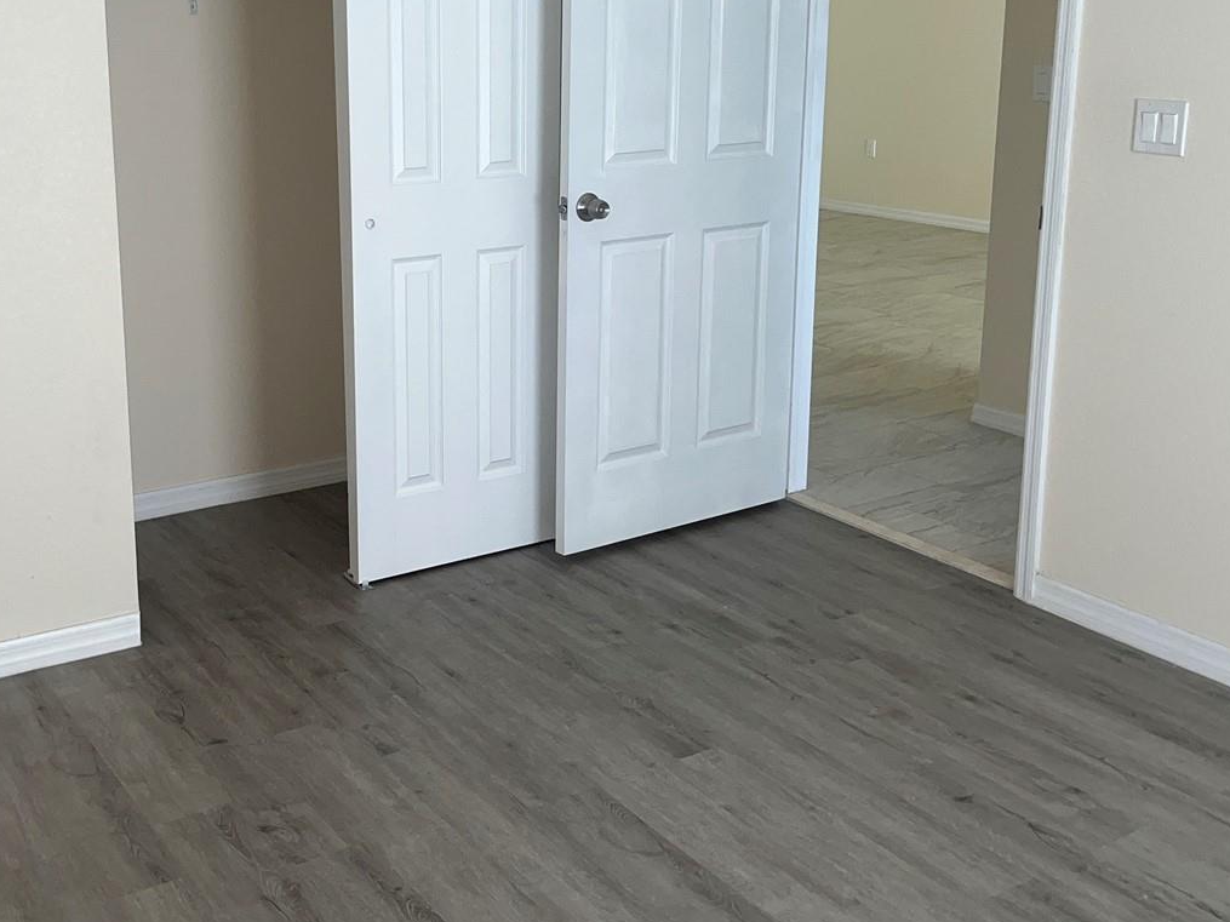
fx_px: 1457
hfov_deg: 45.3
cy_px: 290
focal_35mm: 41
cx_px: 451
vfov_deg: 34.7
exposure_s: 1/120
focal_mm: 5.1
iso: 80
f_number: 1.6
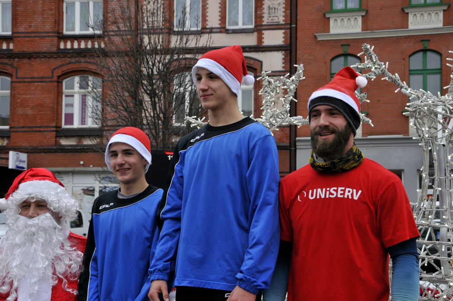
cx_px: 226
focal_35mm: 63
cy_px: 150
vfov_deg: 21.5
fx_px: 792
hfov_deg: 31.9
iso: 200
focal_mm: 42
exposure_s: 1/125
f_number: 6.3
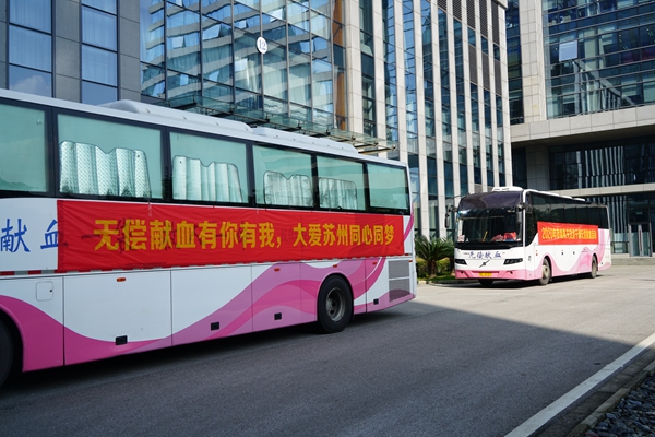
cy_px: 218
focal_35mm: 34
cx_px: 328
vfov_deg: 38.9
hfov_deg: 55.8
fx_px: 619
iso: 100
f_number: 5
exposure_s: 1/400
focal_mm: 34
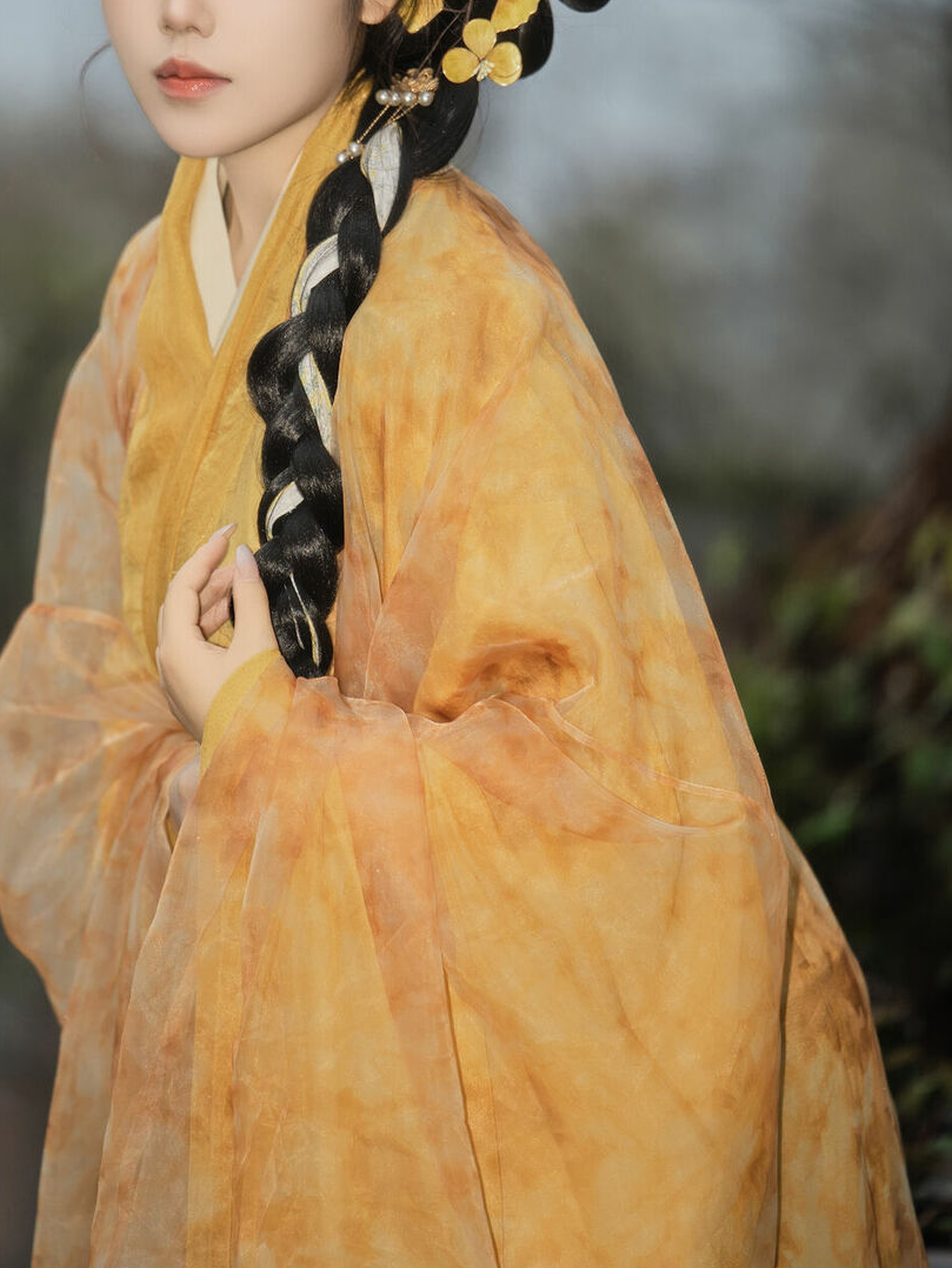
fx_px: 7001
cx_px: 351
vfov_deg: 10.3
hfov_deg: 7.8
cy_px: 358
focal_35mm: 191
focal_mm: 136
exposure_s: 1/125
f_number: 2.8
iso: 250
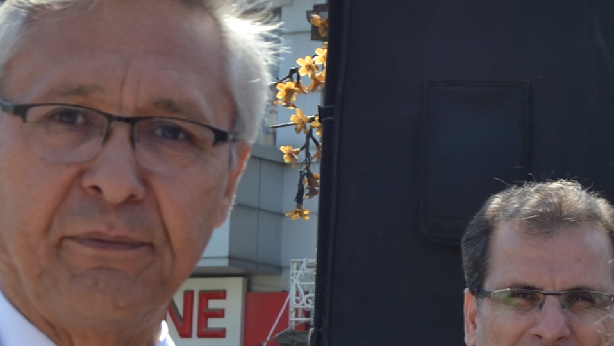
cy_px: 498
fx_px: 2768
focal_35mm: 170
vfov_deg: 7.0
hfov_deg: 12.7
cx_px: 320
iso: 100
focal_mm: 30
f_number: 7.1
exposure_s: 1/200
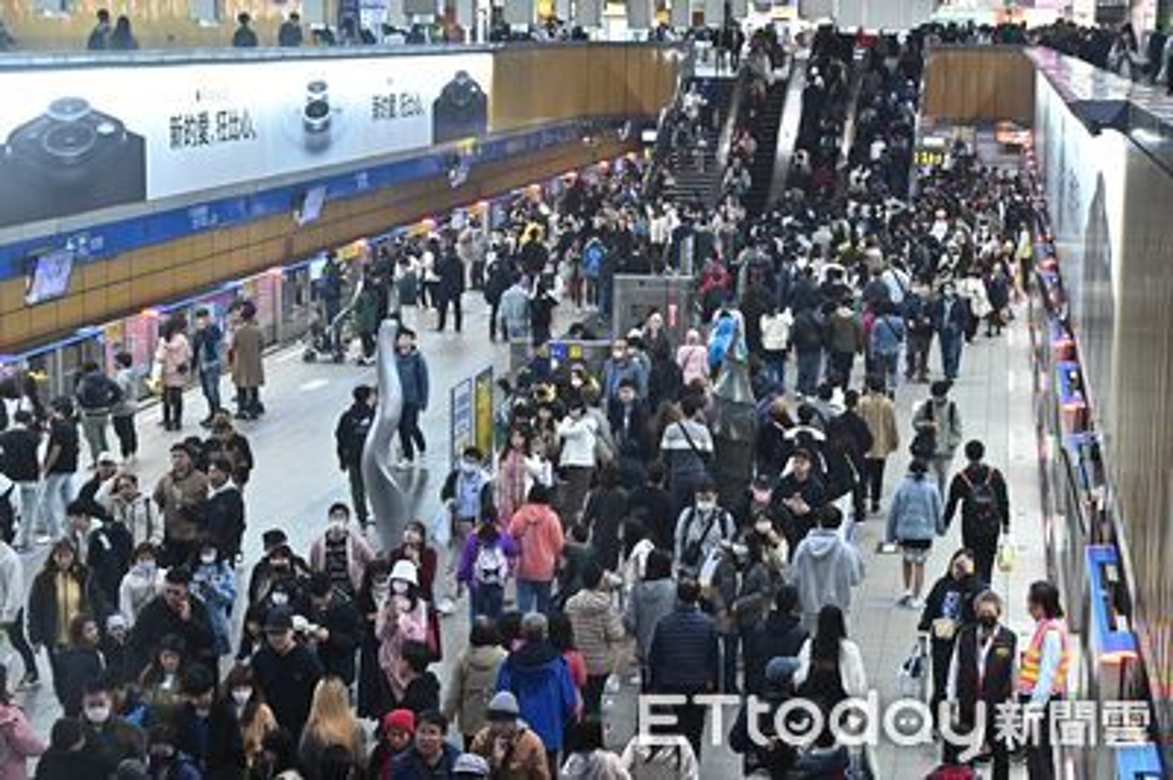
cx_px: 586
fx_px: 2116
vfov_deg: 20.9
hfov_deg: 31.0
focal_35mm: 65
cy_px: 390
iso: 5000
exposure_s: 1/80
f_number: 5.6
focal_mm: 65
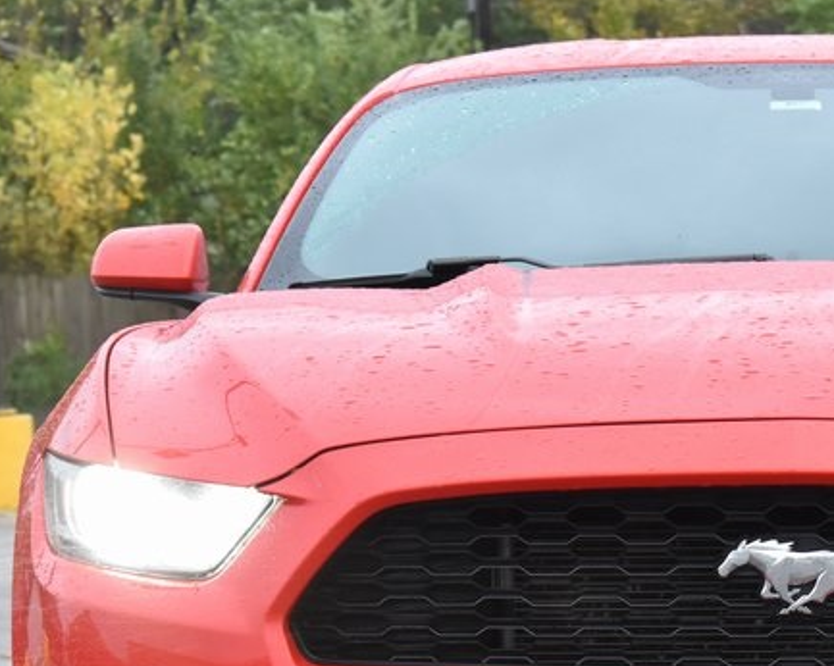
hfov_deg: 10.5
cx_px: 784
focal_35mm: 183
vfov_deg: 8.4
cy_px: 621
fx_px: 4518
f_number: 5.6
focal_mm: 55
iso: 1100
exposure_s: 1/60
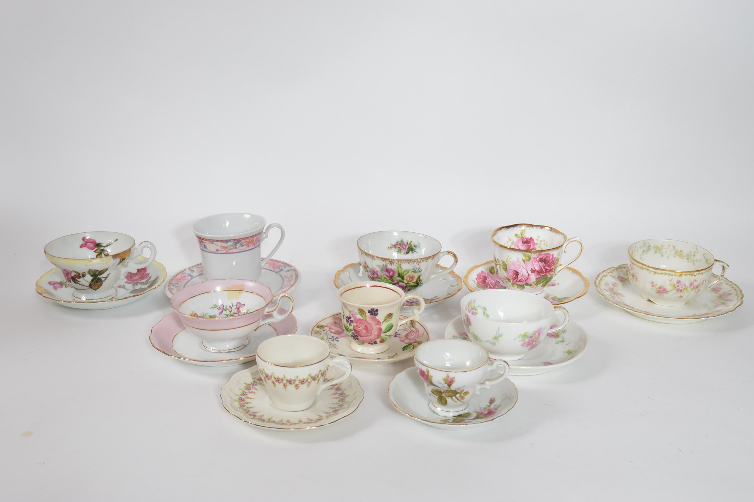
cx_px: 377
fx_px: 973
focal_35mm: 46
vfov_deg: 28.9
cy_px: 251
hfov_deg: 42.4
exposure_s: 1/100
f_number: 9
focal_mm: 31
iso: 200
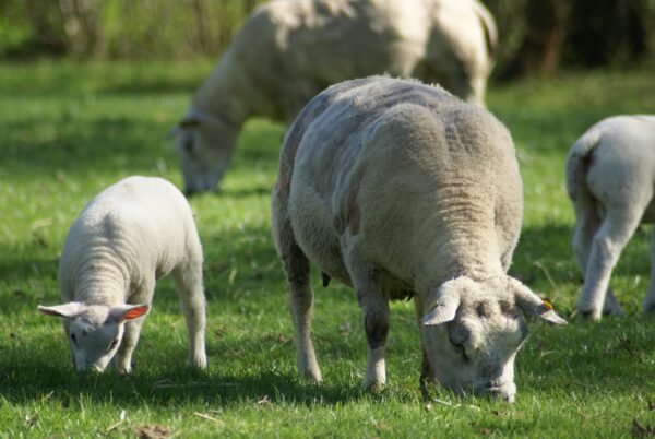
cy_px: 220
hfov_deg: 4.6
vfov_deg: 3.1
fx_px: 8199
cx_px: 328
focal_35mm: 450
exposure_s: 1/500
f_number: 5.6
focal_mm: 300
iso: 200
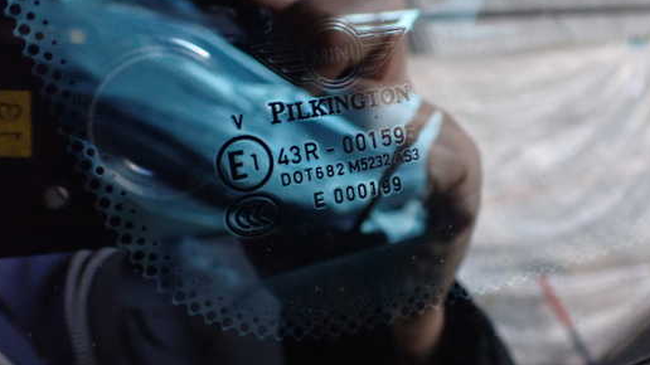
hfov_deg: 52.6
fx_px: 655
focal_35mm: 38
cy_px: 156
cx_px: 369
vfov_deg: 31.1
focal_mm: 5.4
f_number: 2.3
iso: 800
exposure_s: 1/30
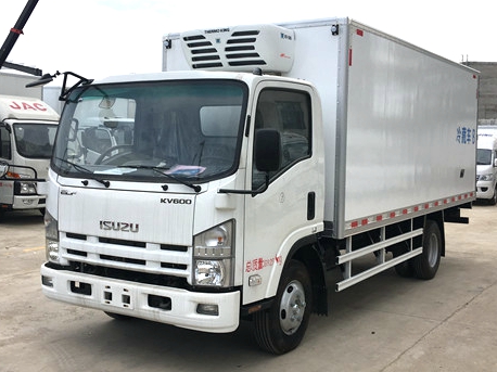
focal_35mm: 45
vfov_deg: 32.1
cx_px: 234
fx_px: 646
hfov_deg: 42.1
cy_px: 175
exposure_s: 1/472
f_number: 2.2
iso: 25
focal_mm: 4.15
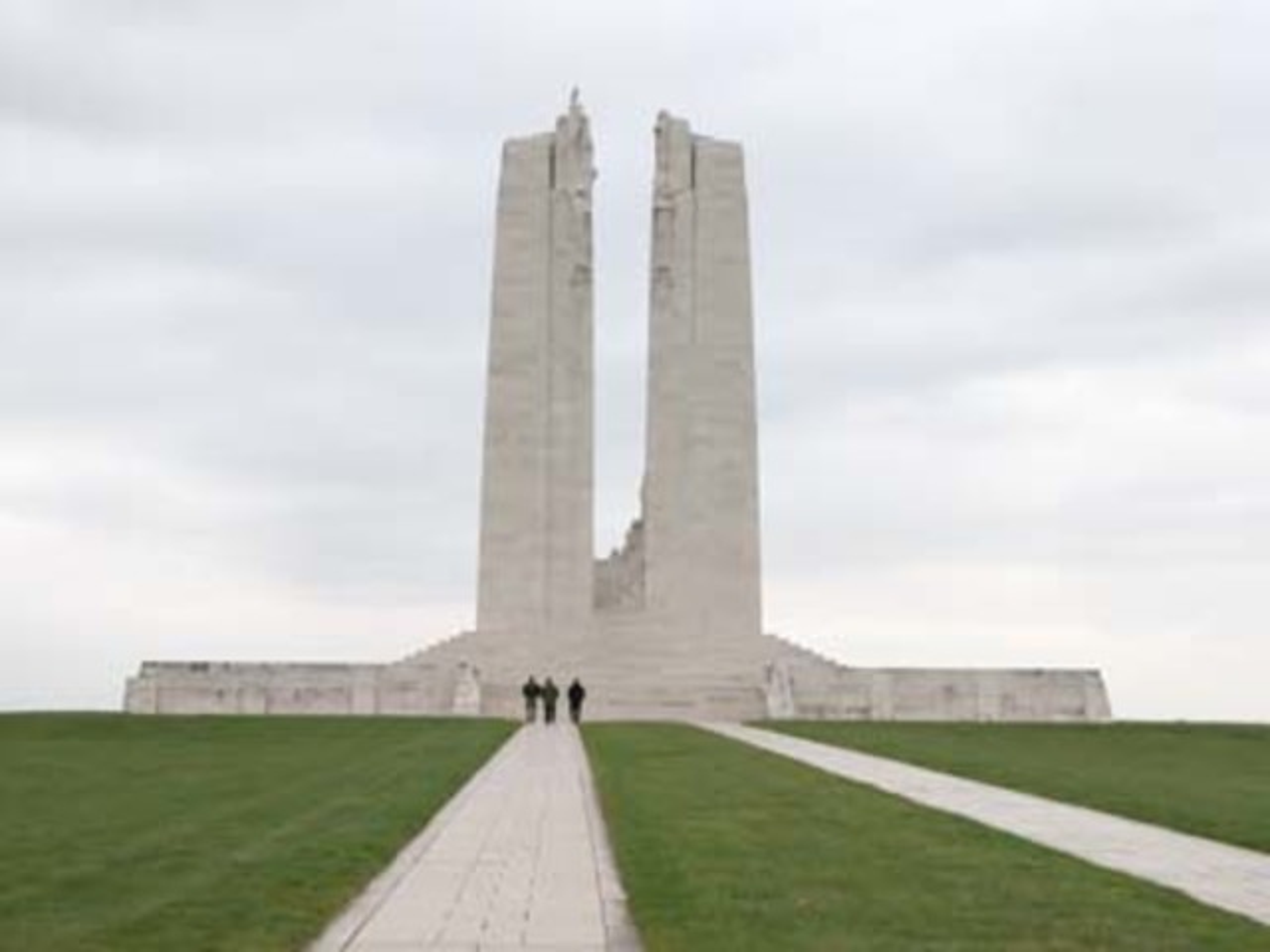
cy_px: 476
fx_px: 2421
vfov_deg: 22.3
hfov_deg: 29.4
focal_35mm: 66
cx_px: 635
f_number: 5.2
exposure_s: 1/252
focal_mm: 16.8
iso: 100
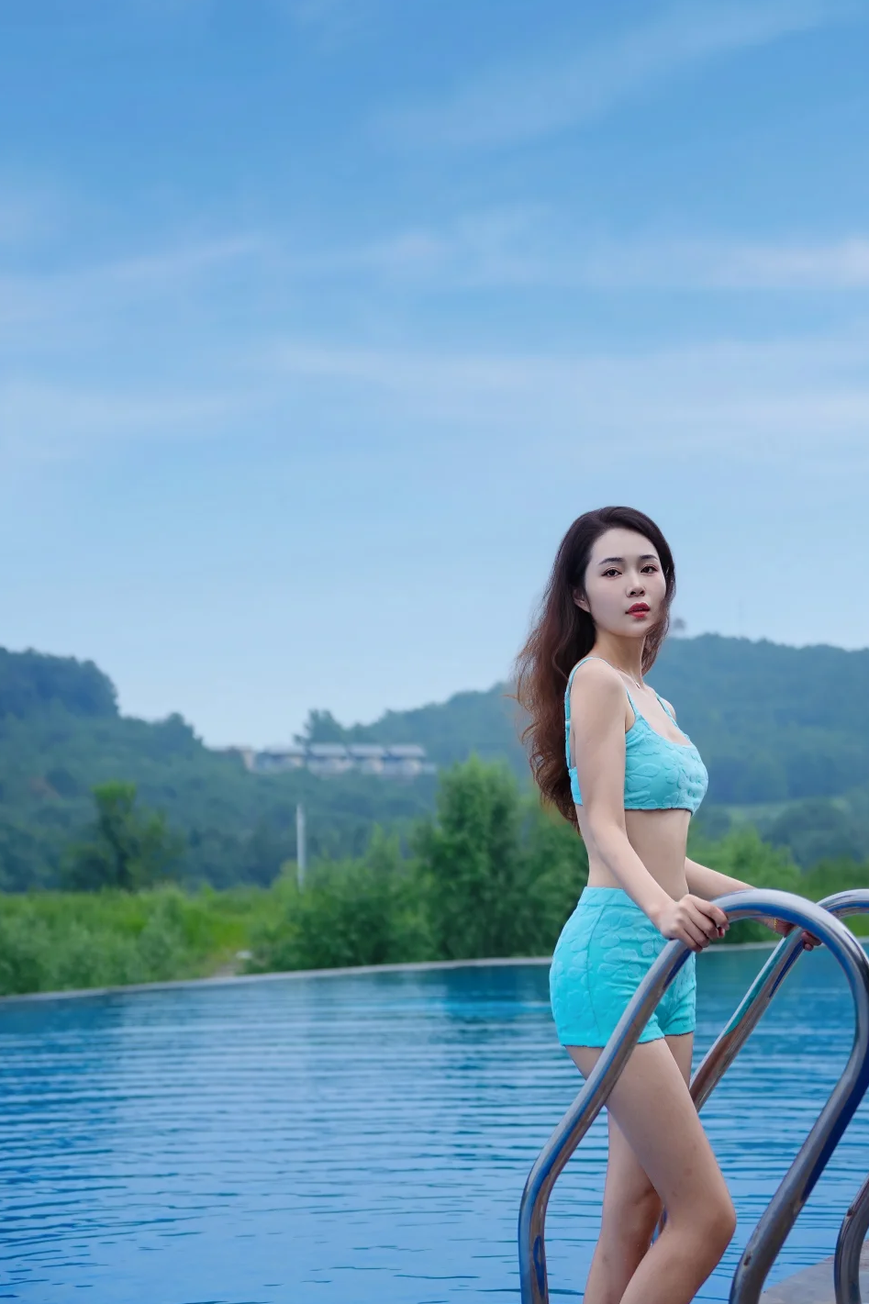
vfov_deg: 34.9
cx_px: 493
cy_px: 651
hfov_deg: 23.7
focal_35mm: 57
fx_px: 2072
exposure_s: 1/4000
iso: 500
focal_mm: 50.2
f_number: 2.8
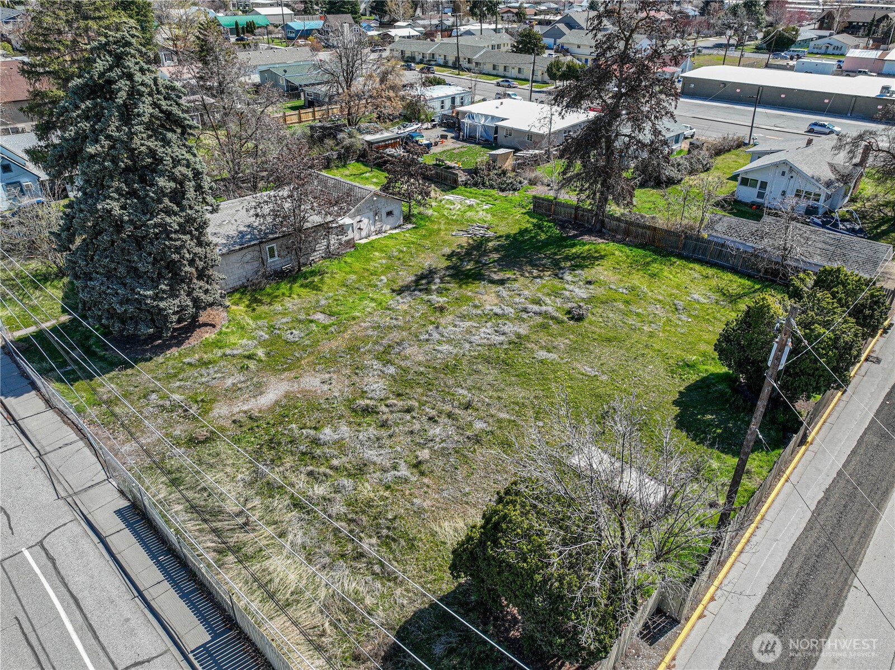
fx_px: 620
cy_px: 335
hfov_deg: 71.6
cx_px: 448
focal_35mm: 24
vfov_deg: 56.8
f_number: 2.8
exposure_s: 1/1000
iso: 120
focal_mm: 12.29
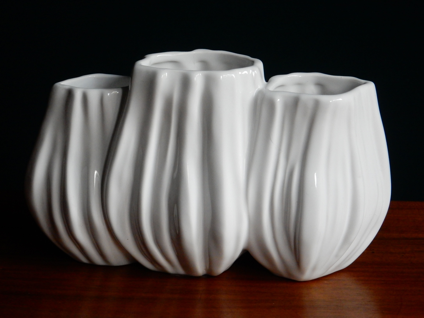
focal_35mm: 99
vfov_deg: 14.9
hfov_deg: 19.8
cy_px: 159
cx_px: 212
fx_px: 1213
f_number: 5.3
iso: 800
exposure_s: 1/50
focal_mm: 17.6
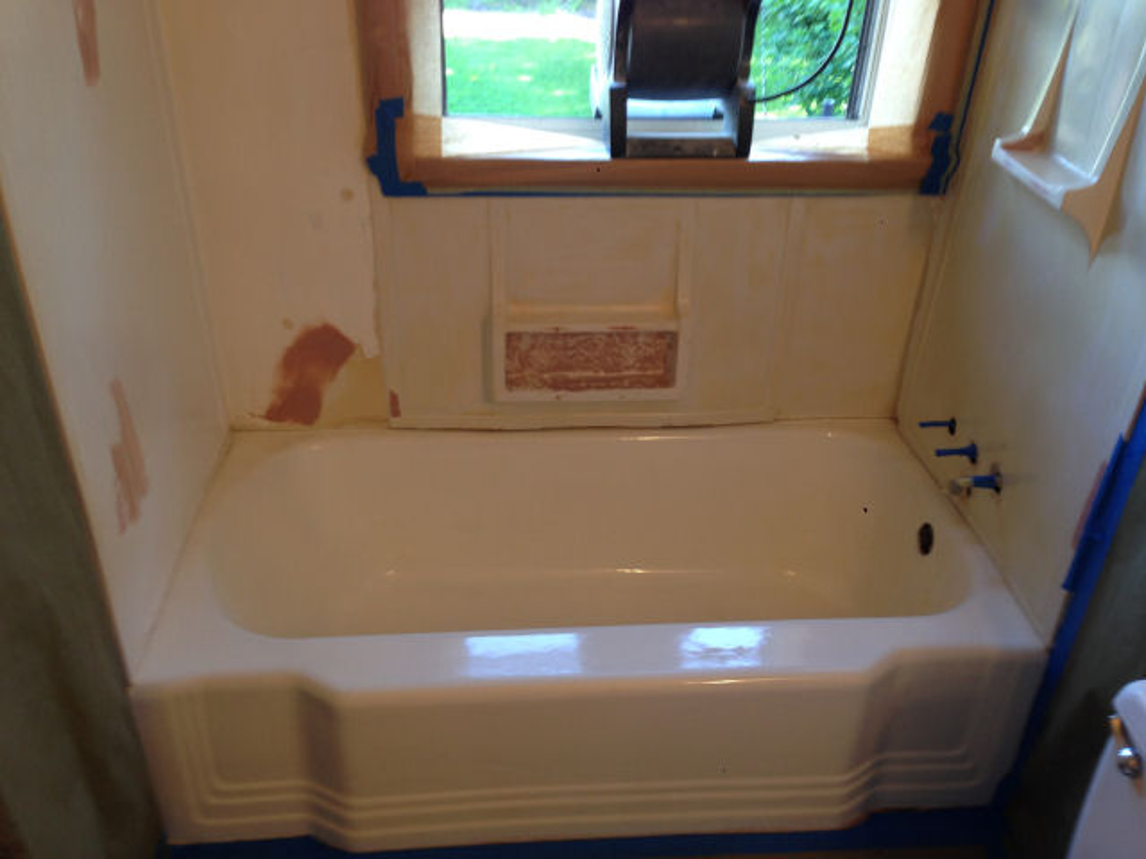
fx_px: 1093
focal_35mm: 33
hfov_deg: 55.4
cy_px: 430
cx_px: 573
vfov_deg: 42.9
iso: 50
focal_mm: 4.12
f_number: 2.4
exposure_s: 1/20
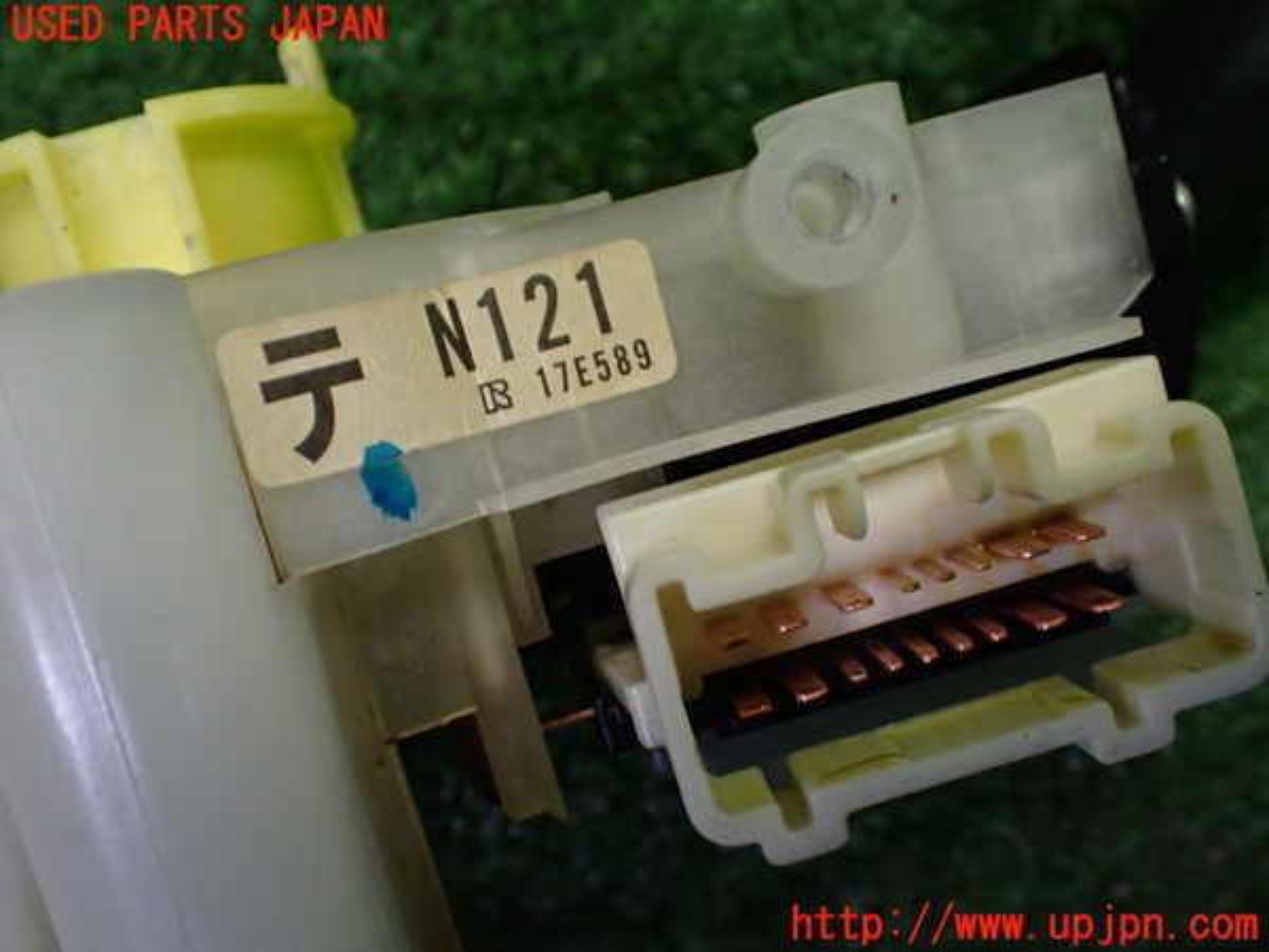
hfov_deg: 51.4
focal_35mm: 36
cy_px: 476
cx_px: 634
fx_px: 1320
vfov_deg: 39.7
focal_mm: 6.37
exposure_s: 1/160
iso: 400
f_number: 2.5
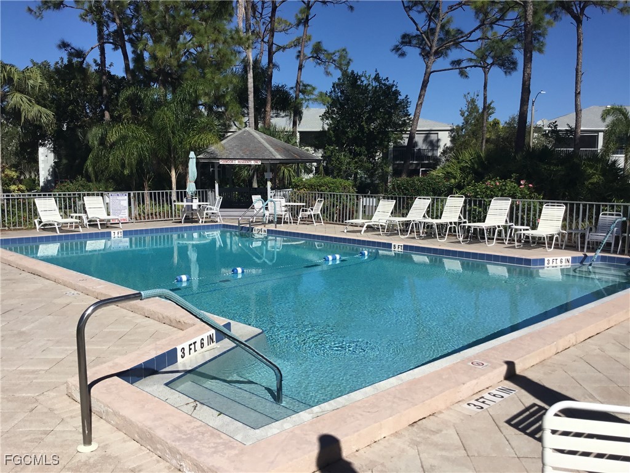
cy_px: 236
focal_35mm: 31
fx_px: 564
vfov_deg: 45.4
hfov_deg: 58.4
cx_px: 315
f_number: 2.4
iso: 25
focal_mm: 3.3
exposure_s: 1/2551
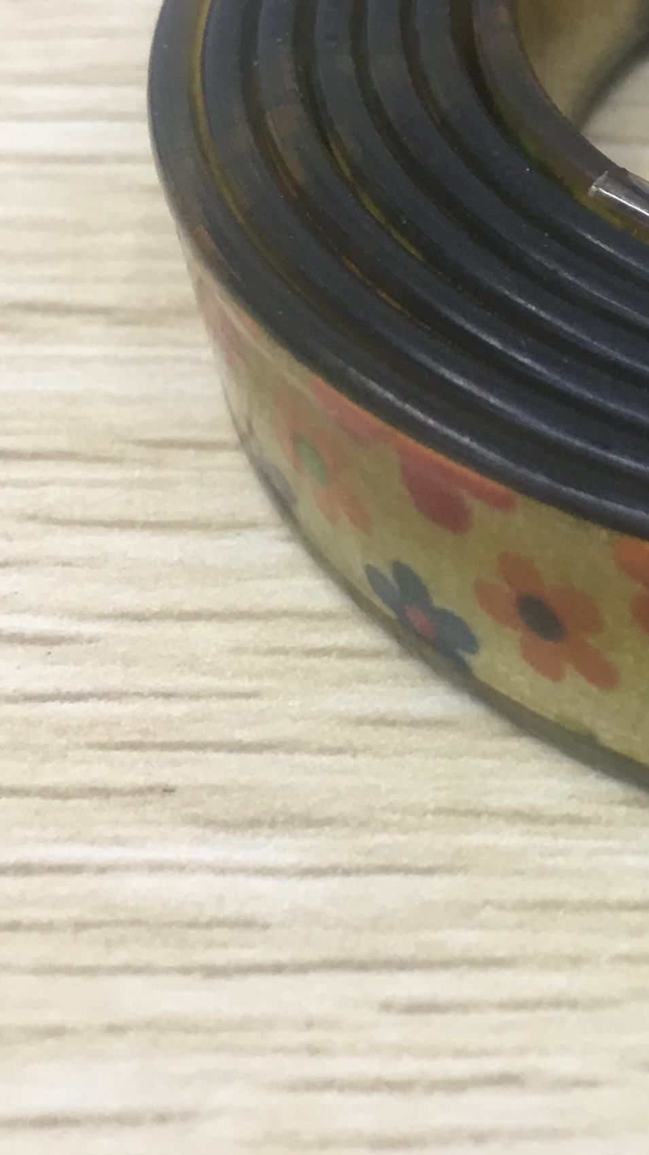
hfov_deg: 14.3
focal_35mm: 75
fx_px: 2296
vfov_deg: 27.7
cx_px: 1136
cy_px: 239
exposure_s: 1/17
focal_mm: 4.15
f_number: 2.2
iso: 40
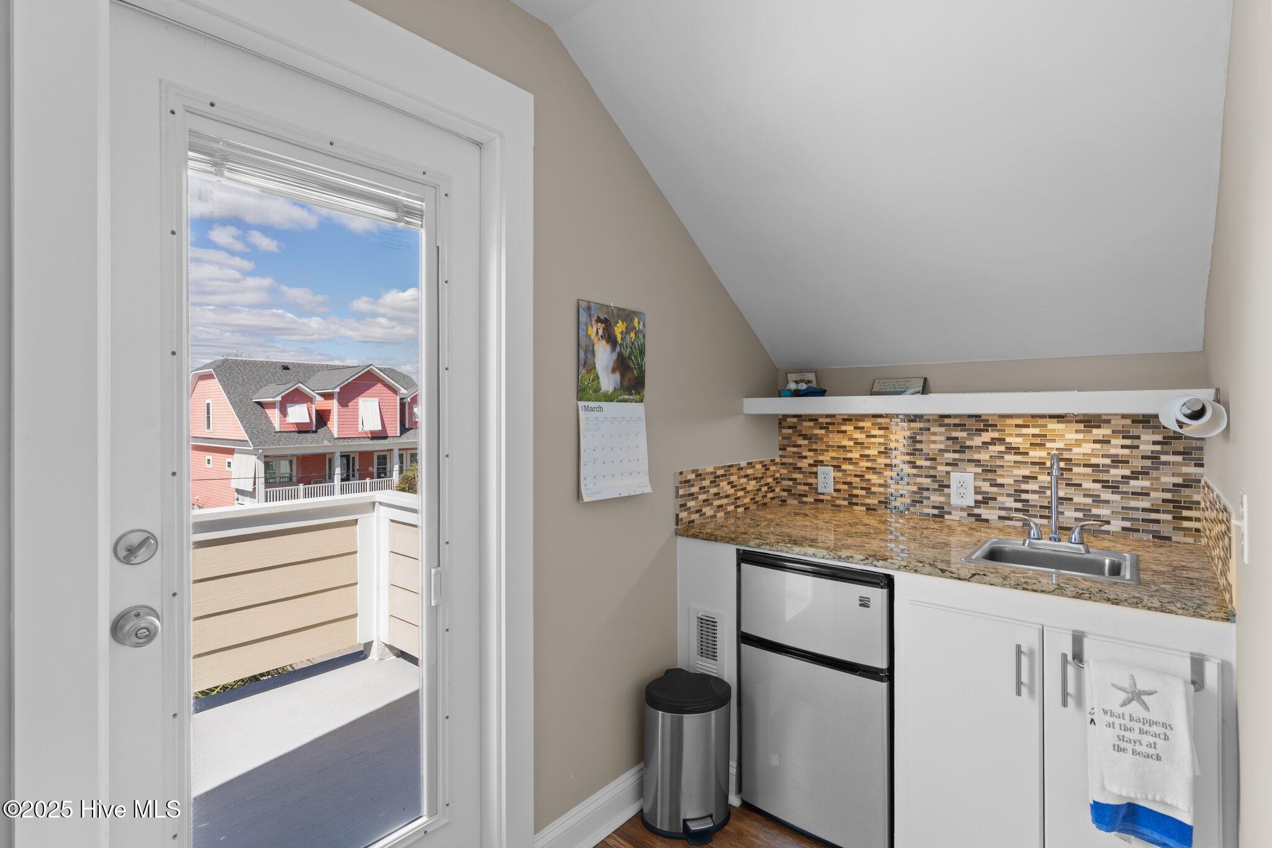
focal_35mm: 17
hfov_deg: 93.3
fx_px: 601
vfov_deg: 70.4
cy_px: 424
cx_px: 636
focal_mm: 17
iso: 125
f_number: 7.1
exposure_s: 1/2
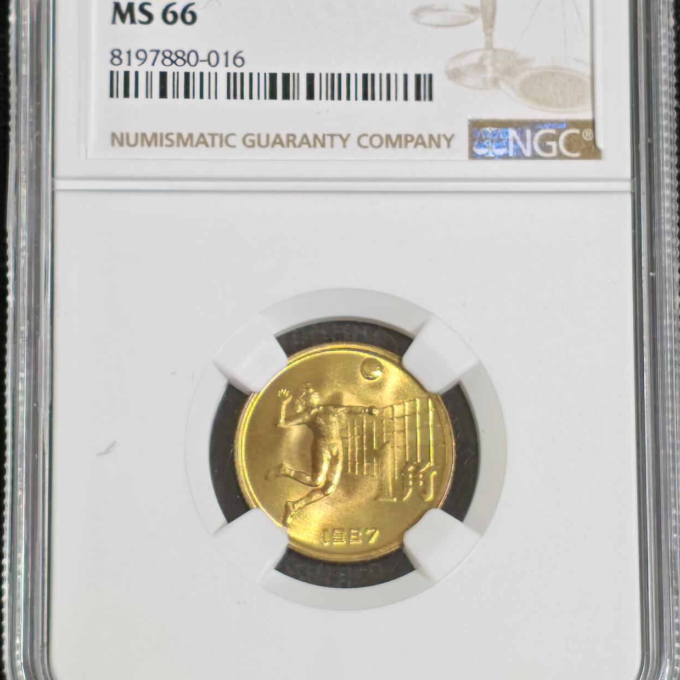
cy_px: 273
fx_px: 3311
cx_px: 351
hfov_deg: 11.7
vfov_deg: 11.7
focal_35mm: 149
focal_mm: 4.94
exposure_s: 1/612
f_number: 1.5
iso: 50
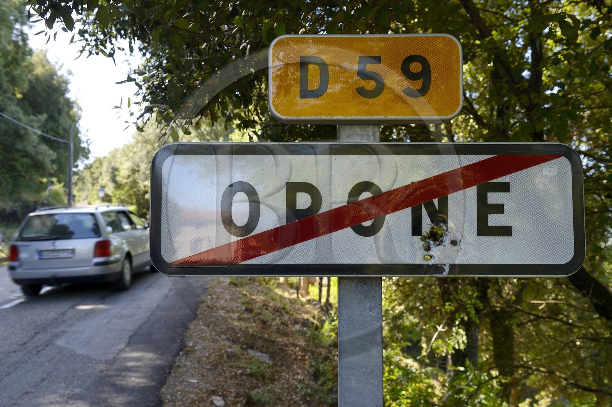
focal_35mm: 36
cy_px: 204
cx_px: 306
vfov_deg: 36.8
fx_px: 611
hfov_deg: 53.2
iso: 200
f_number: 7.1
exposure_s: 1/60
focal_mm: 36
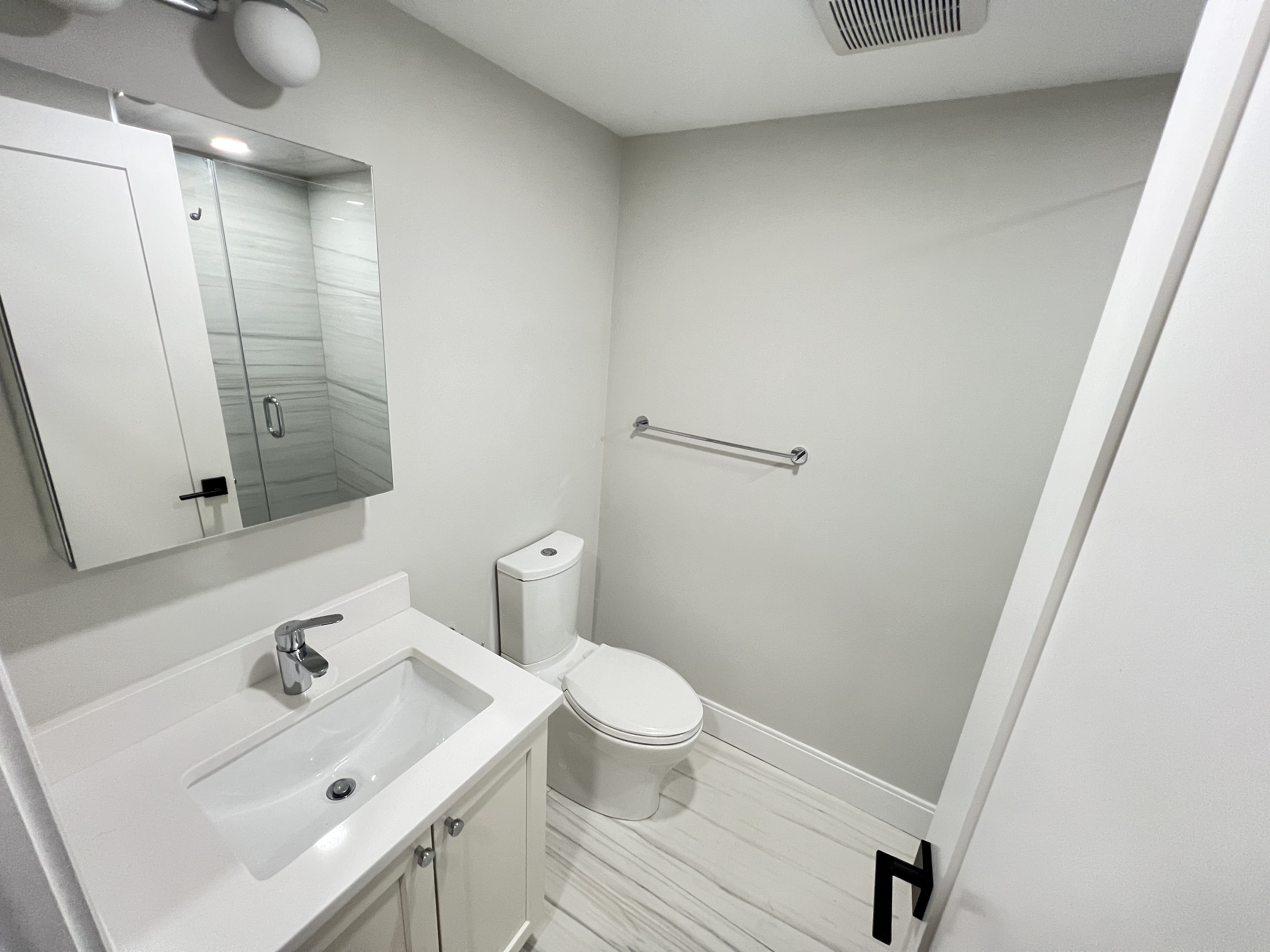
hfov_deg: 106.2
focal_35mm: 13
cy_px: 476
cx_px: 635
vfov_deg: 89.9
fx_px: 477
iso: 320
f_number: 1.8
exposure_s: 1/60
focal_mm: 1.57
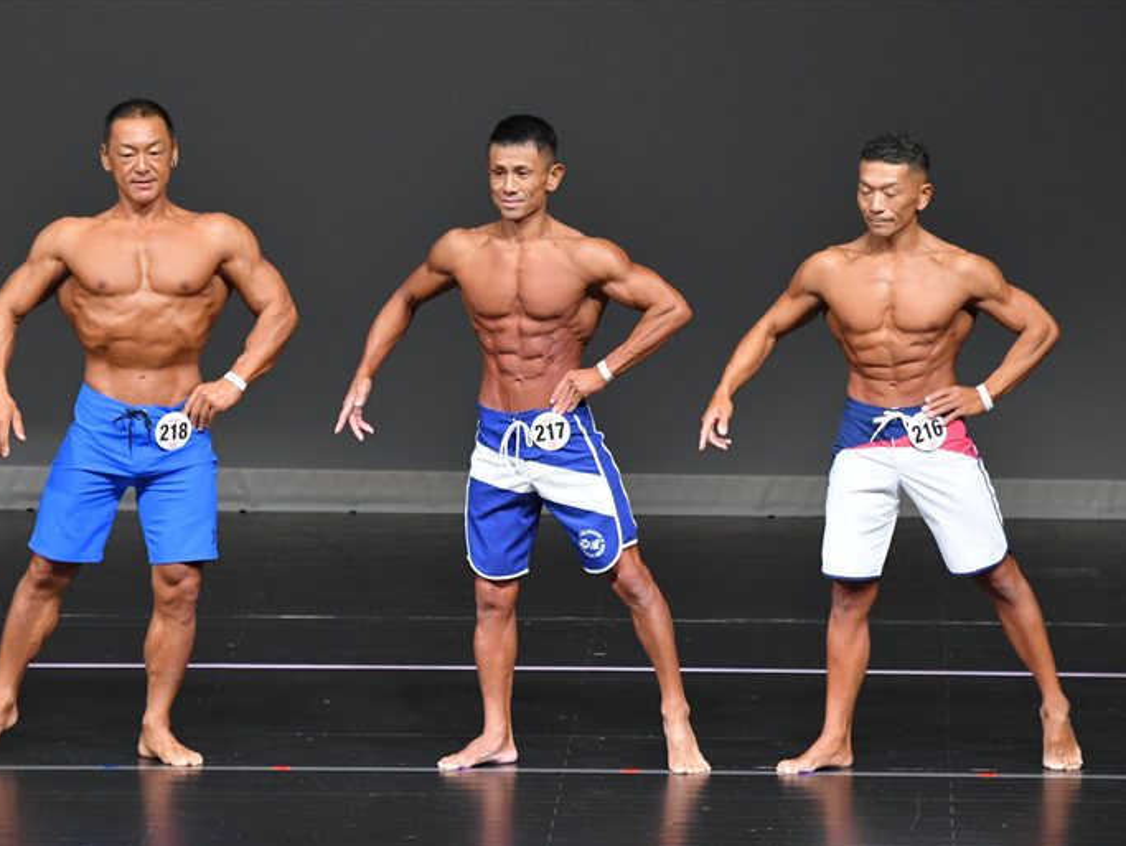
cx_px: 507
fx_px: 10642
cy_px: 424
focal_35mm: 327
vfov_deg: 4.6
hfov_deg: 6.1
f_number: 5.6
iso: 4000
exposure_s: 1/400
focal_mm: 200
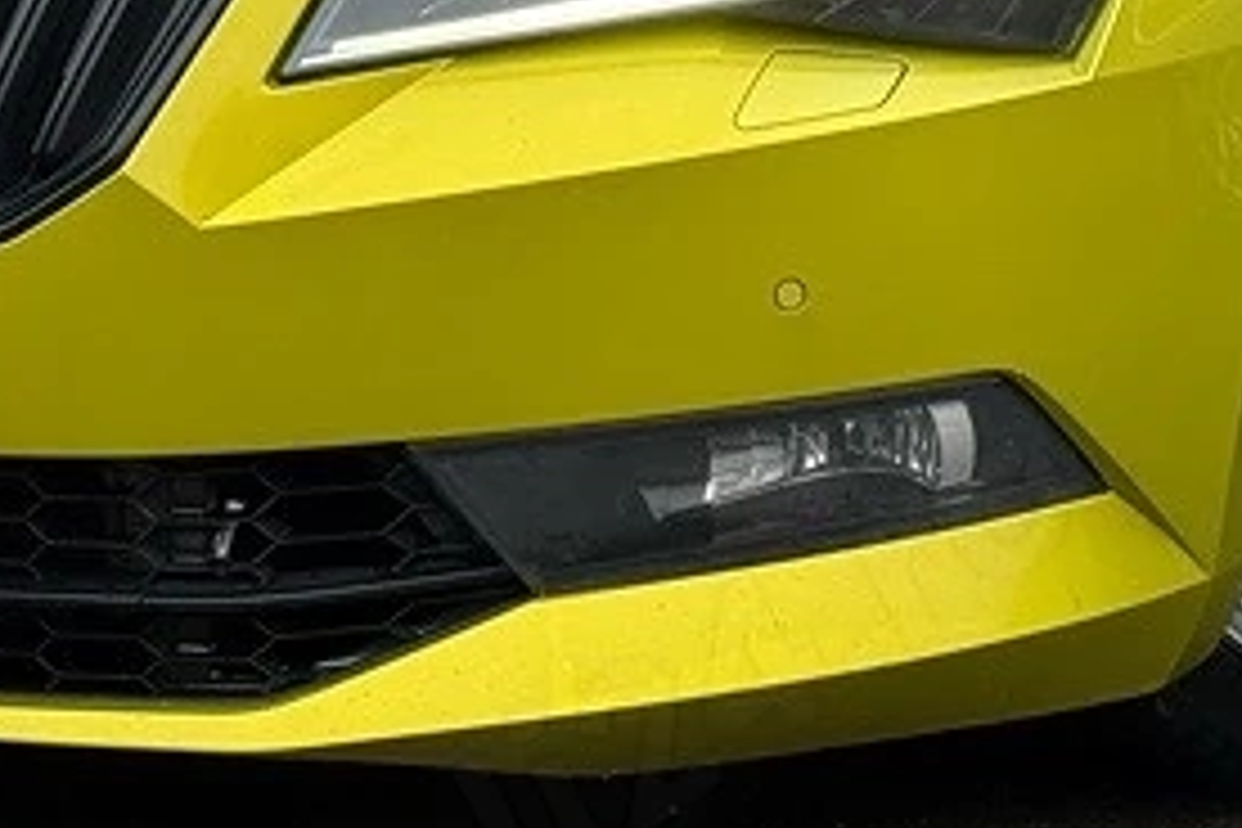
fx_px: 6244
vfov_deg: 7.5
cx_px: 886
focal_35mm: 181
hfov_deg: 11.3
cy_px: -338
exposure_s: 1/769
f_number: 1.78
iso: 100
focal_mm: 6.76
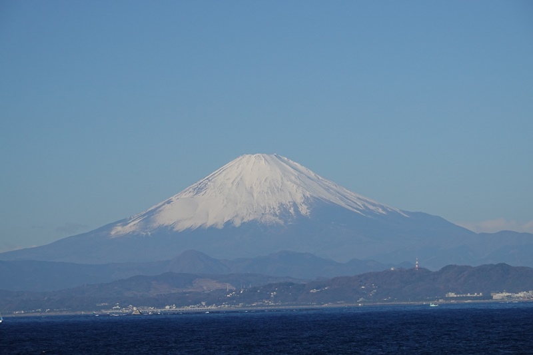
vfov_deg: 6.9
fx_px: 2960
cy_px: 178
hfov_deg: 10.3
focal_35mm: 200
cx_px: 266
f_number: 11
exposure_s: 1/250
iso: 400
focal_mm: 72
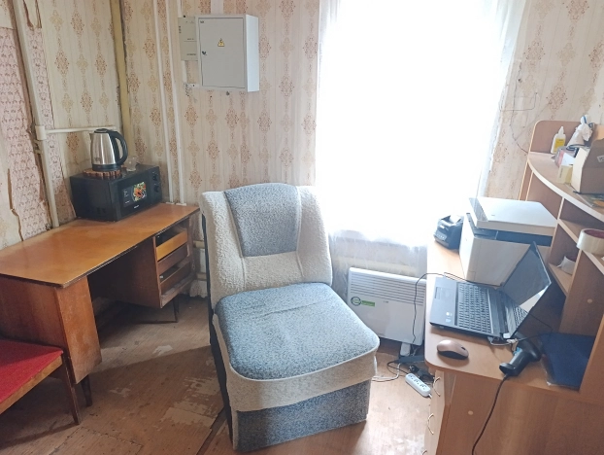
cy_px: 228
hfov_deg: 73.9
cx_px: 302
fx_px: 402
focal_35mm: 23
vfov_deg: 59.0
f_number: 1.6
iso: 2500
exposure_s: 1/25
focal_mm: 6.14
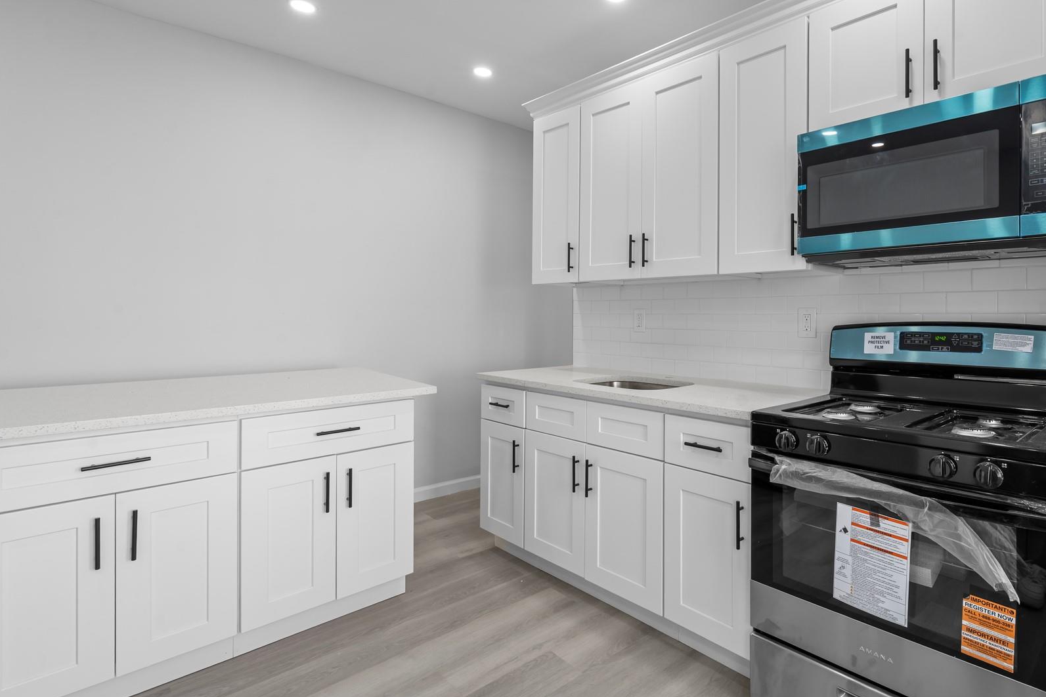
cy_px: 311
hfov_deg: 88.7
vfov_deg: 67.2
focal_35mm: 18
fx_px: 523
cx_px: 636
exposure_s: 1/5
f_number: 10
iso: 400
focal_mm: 14
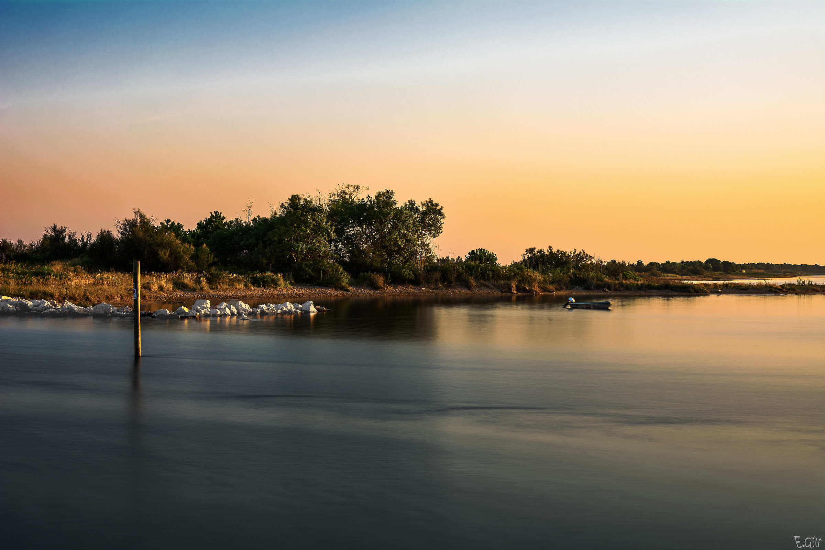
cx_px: 412
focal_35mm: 57
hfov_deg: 35.1
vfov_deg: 23.8
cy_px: 275
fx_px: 1306
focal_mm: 38
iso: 100
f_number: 9
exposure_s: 20
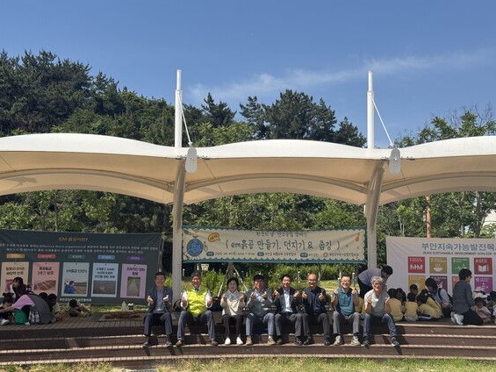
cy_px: 179
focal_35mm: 51
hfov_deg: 37.5
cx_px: 257
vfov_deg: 28.6
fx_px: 731
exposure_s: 1/4608
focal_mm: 6.76
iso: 64
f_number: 1.78
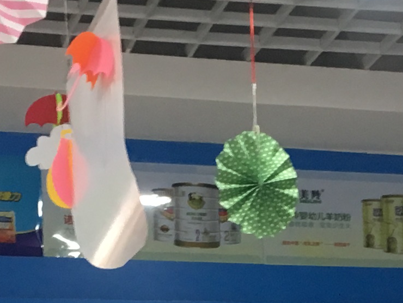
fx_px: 1839
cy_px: 599
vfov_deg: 8.9
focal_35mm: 158
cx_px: 358
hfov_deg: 12.4
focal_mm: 4.15
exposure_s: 1/33
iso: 50
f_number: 2.2
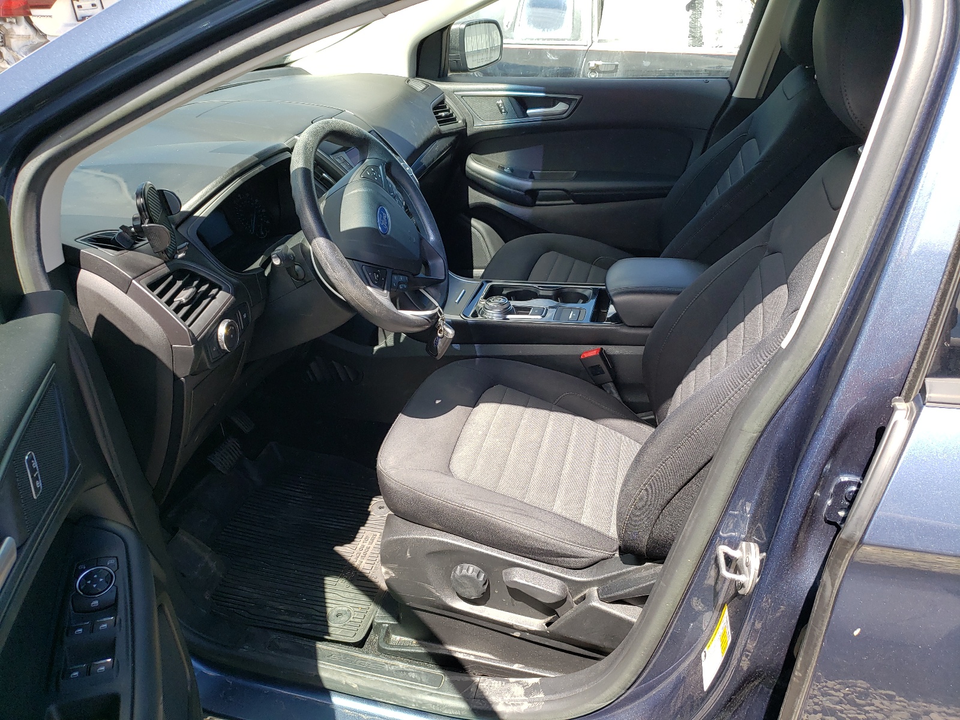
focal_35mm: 26
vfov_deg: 53.1
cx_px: 480
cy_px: 360
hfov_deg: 67.3
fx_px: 721
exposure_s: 1/556
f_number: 1.5
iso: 50
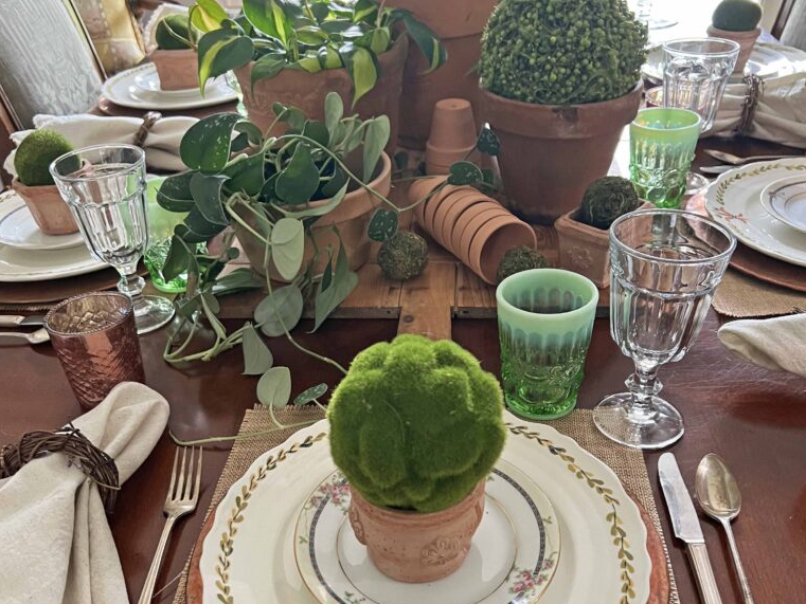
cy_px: 355
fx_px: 815
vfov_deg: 40.6
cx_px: 404
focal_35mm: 35
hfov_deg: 52.6
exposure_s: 1/40
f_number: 1.5
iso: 400
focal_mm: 5.7
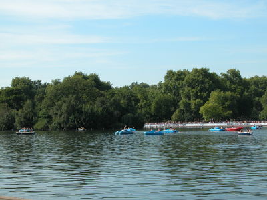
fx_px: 571
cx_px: 134
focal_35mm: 74
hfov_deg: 26.3
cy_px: 100
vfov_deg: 19.9
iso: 100
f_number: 6
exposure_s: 1/270
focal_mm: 18.8
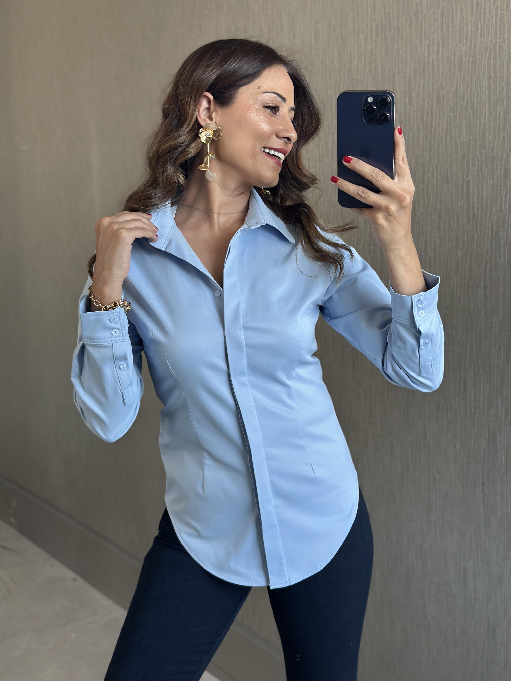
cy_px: 340
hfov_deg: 30.3
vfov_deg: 39.7
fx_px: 945
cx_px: 256
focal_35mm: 48
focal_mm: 6.86
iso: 125
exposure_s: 1/109
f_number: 1.78
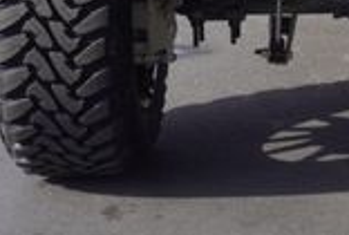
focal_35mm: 172
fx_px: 1672
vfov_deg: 7.7
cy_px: -237
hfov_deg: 11.7
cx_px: 427
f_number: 8
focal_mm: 28
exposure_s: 1/100
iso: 100
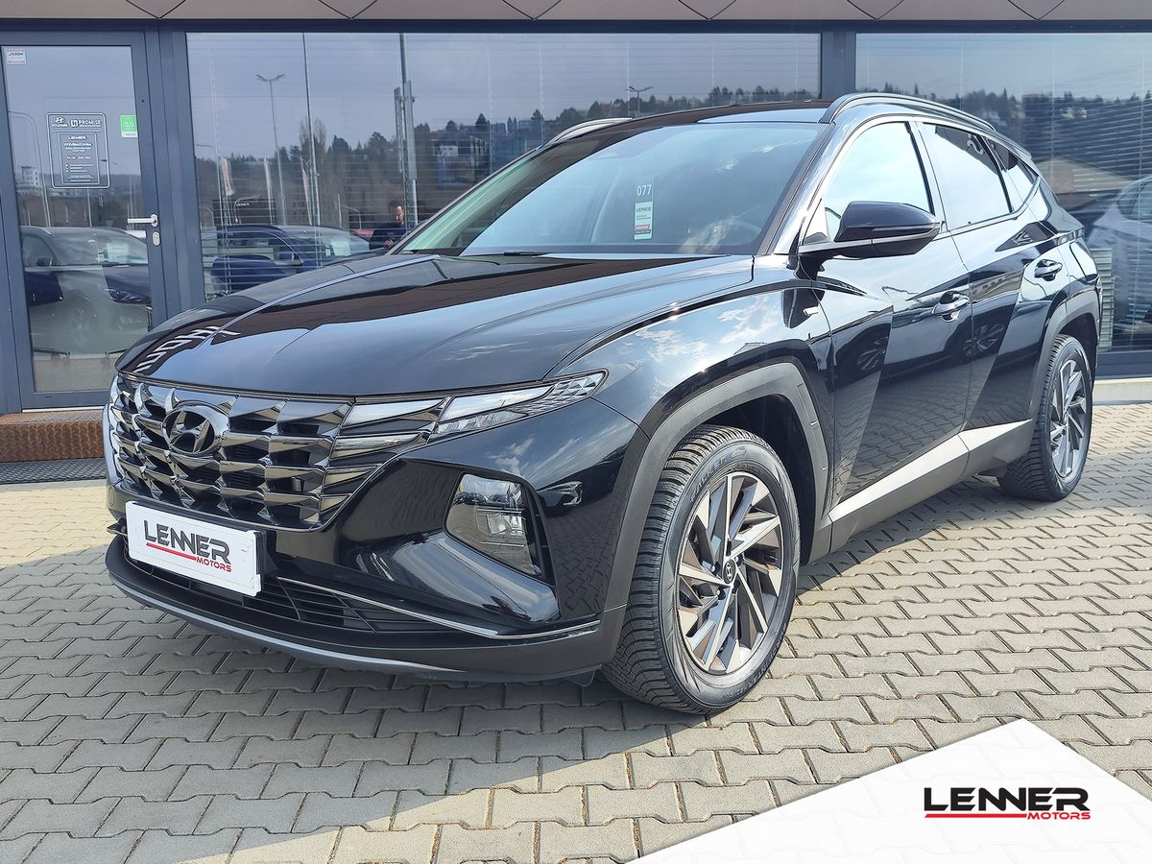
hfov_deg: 73.9
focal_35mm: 23
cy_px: 432
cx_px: 576
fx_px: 765
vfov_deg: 58.9
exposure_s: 1/376
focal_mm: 7.01
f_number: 1.69
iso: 50
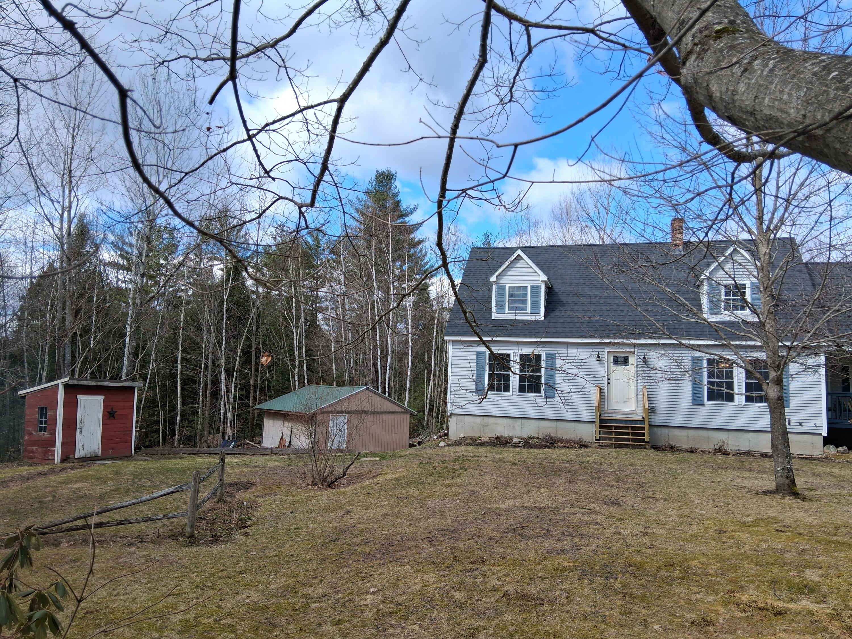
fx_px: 640
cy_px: 320
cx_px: 426
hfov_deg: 67.3
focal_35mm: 26
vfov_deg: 53.1
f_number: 1.8
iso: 25
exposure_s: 1/412
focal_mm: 3.98
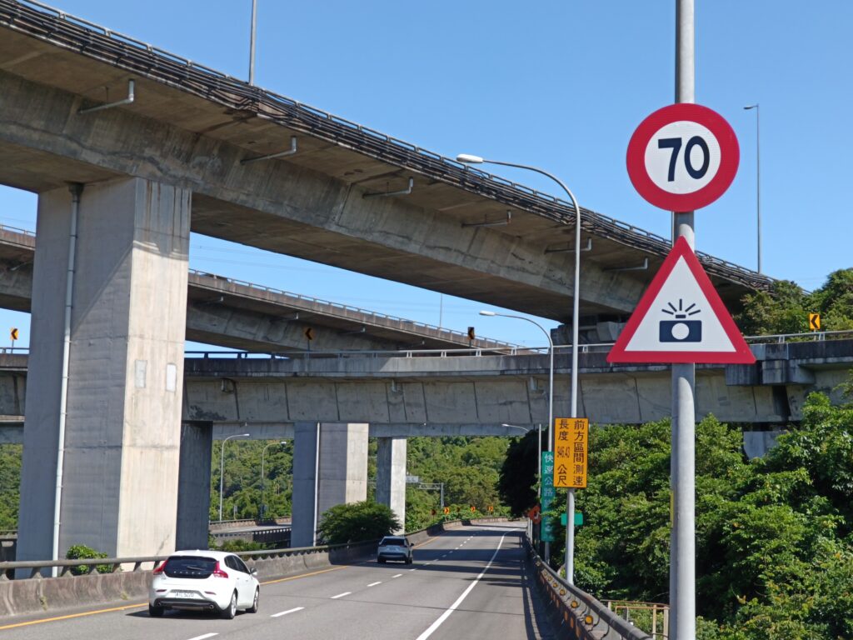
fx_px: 1331
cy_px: 320
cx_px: 426
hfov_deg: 35.5
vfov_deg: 27.0
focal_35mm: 54
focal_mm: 7.08
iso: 50
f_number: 2
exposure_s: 1/481
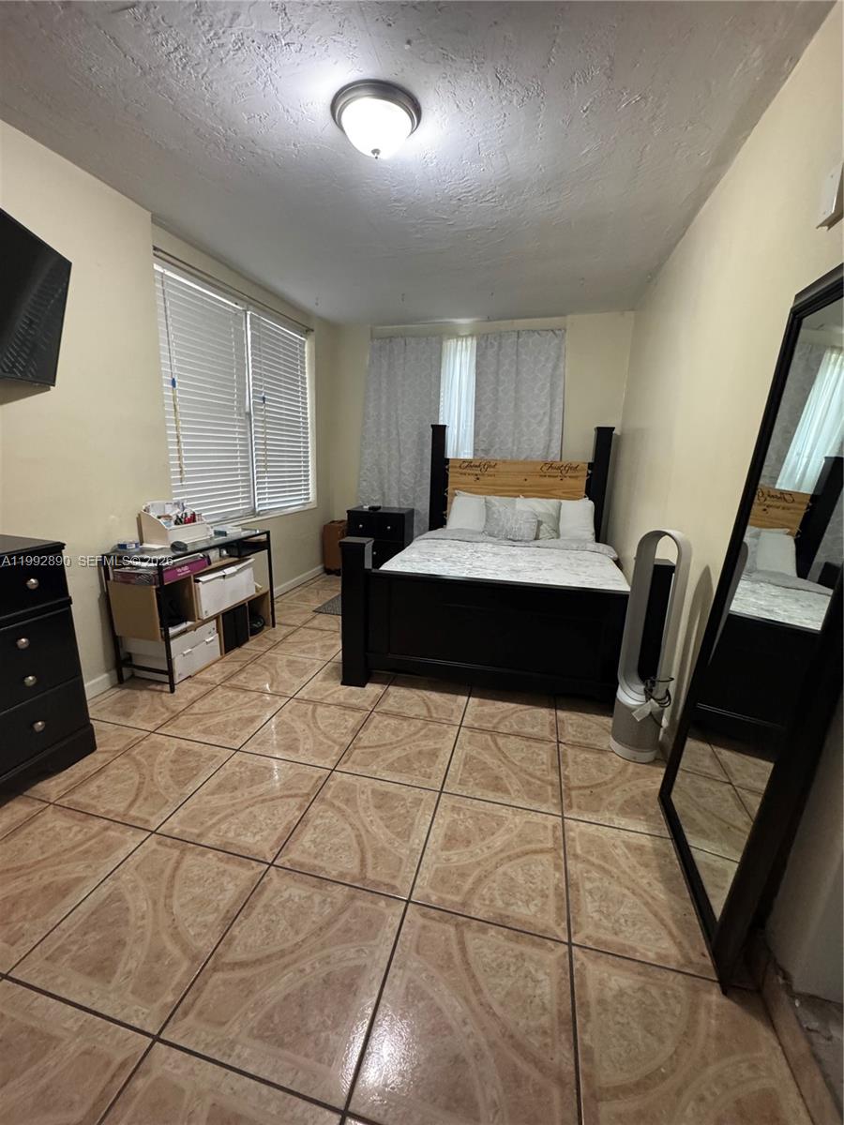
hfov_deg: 85.7
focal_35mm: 14
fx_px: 455
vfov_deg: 102.1
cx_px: 422
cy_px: 562
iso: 640
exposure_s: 1/60
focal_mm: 2.22
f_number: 2.2
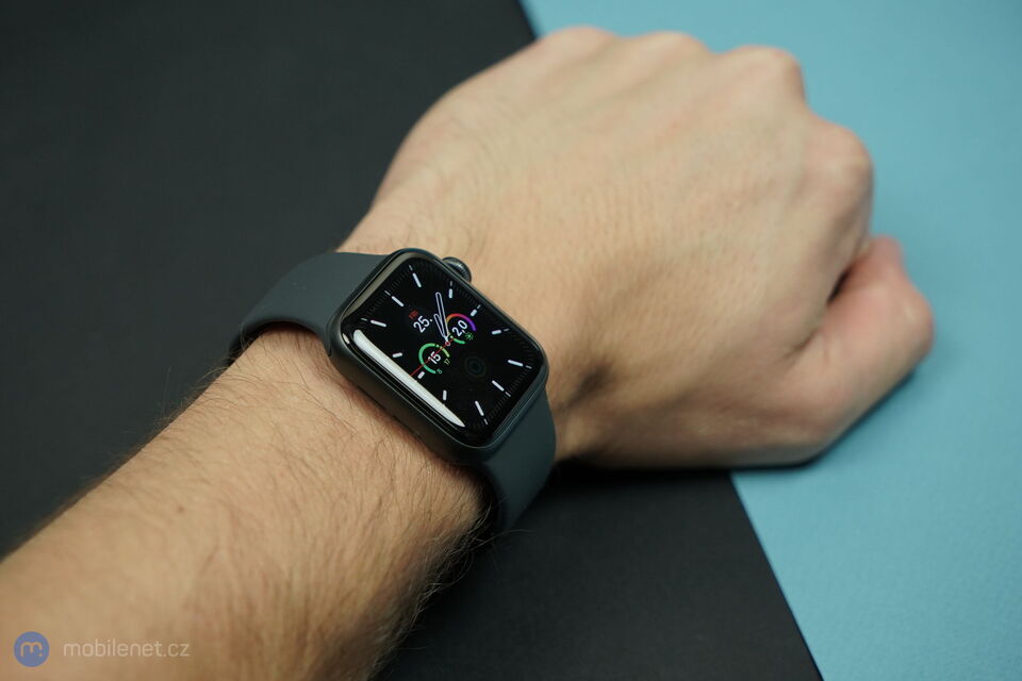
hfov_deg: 28.8
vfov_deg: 19.5
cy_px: 340
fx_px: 1987
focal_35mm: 70
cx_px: 511
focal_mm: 70
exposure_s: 1/320
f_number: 6.3
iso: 2000
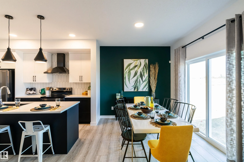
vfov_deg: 70.4
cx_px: 122
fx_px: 115
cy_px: 81
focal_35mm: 17
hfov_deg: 93.3
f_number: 8
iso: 800
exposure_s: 1/25
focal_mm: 17
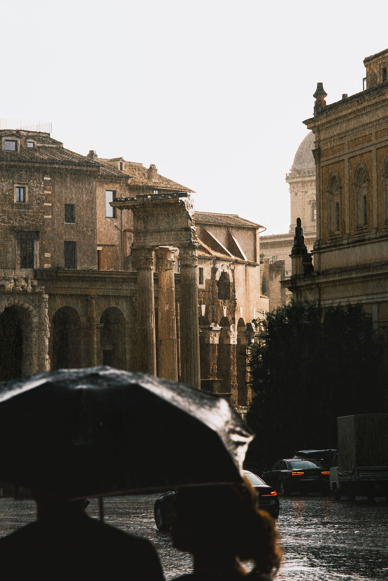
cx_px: 194
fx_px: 1940
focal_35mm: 120
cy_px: 290
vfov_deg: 17.1
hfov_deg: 11.4
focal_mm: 80
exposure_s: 1/160
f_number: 8
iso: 250
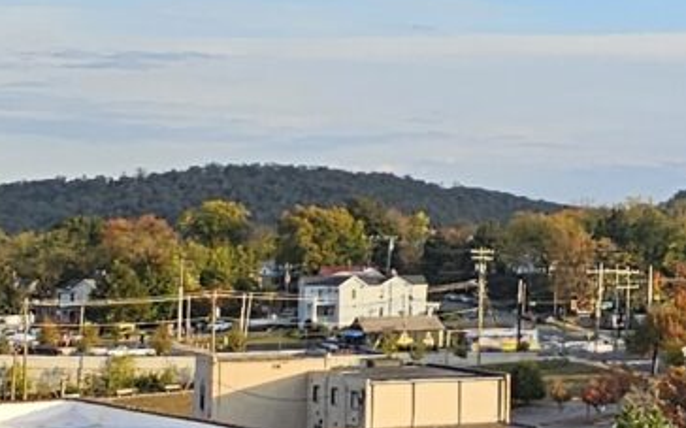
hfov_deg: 19.0
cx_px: 1016
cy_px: 36
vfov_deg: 13.3
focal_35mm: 97
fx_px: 1812
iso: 50
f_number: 2.2
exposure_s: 1/694
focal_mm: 2.2
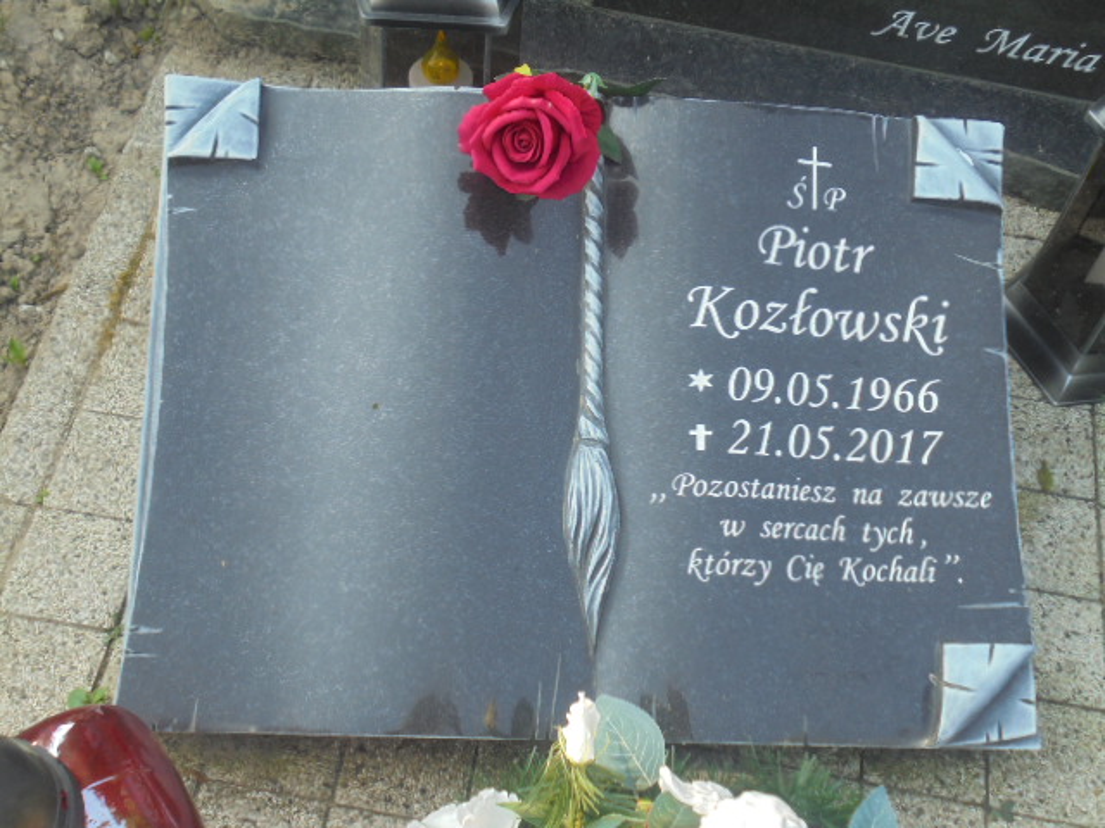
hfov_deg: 43.9
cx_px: 552
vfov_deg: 33.6
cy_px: 414
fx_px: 1373
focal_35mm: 43
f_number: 4.5
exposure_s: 1/60
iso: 100
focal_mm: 7.8
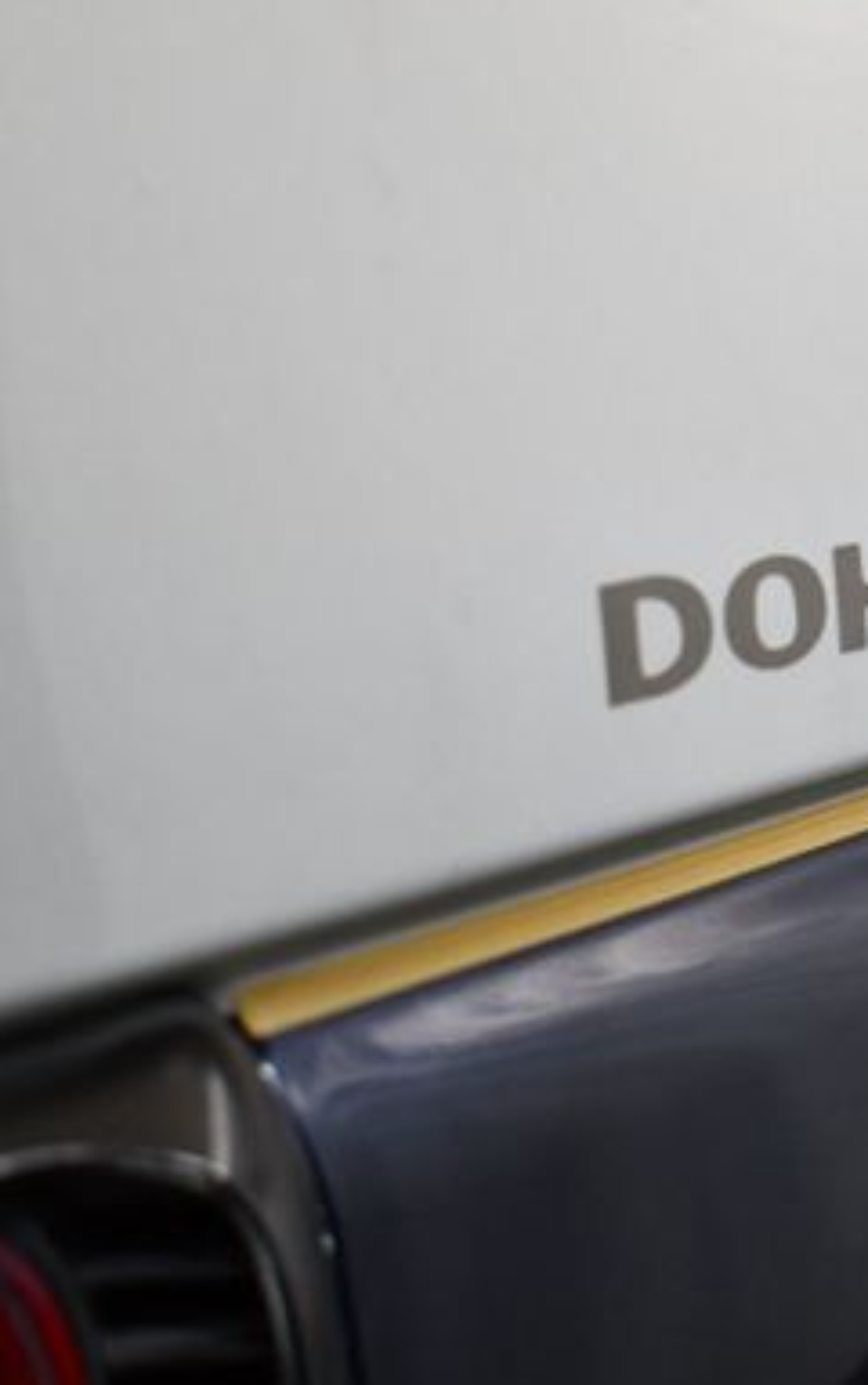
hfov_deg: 13.7
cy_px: 676
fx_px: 3476
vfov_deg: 22.5
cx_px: 1096
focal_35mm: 92
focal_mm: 27
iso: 1000
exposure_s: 1/125
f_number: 4
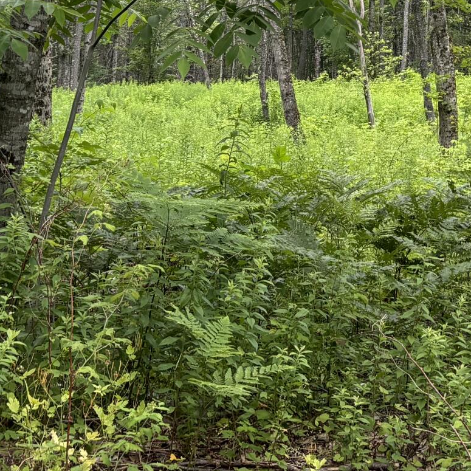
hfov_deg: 18.5
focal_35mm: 89
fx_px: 1370
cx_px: 557
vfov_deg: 18.3
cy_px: -126
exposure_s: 1/437
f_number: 1.6
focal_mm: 5.96
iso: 50
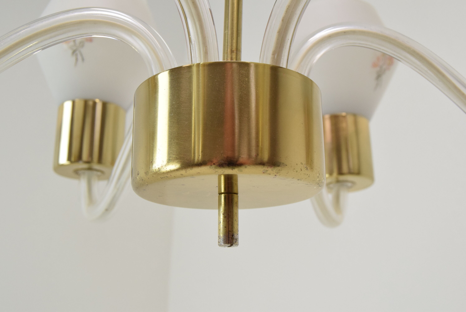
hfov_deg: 46.4
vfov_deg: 31.9
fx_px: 544
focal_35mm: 42
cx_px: 233
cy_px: 156
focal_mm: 28
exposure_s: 1/320
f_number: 9
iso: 1600
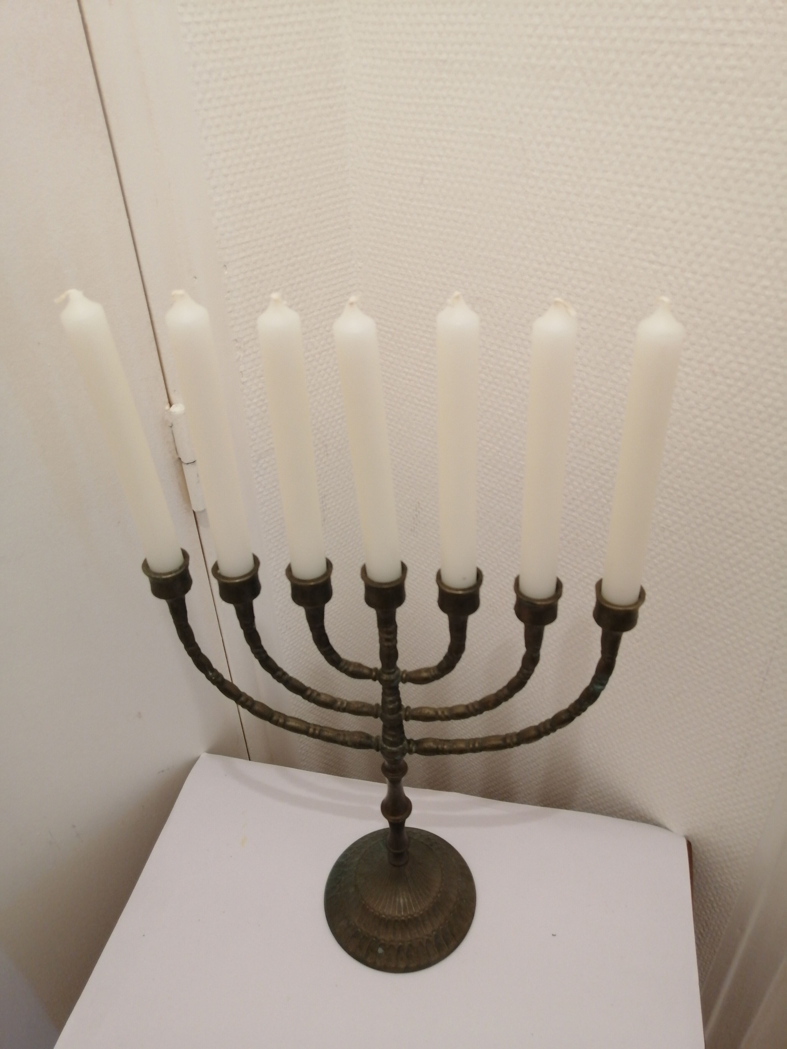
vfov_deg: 67.3
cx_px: 394
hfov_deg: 53.1
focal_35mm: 26
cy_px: 524
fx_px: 788
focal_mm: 3.96
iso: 250
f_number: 1.8
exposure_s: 1/33.3
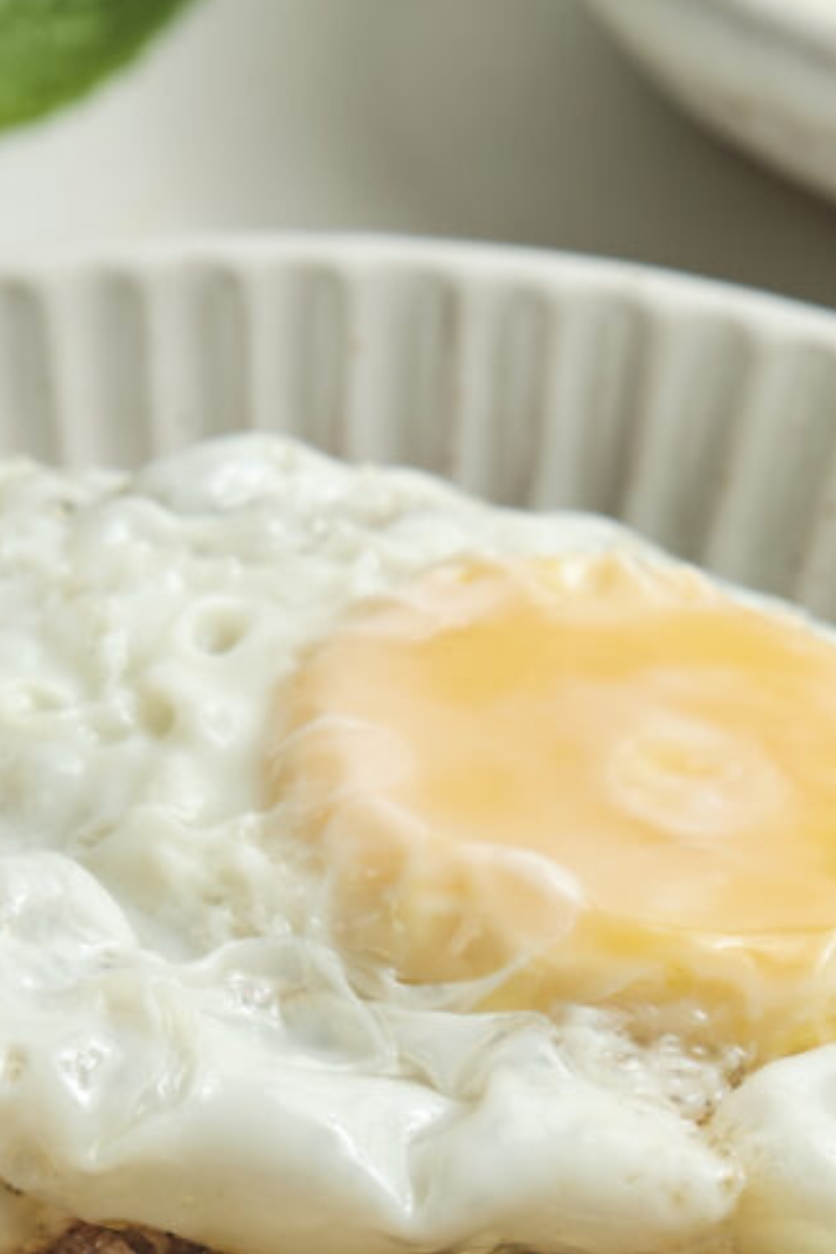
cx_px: 238
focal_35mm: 214
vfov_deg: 9.5
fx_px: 7454
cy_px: 1259
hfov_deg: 6.4
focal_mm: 67.6
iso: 200
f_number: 9
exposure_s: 1/250
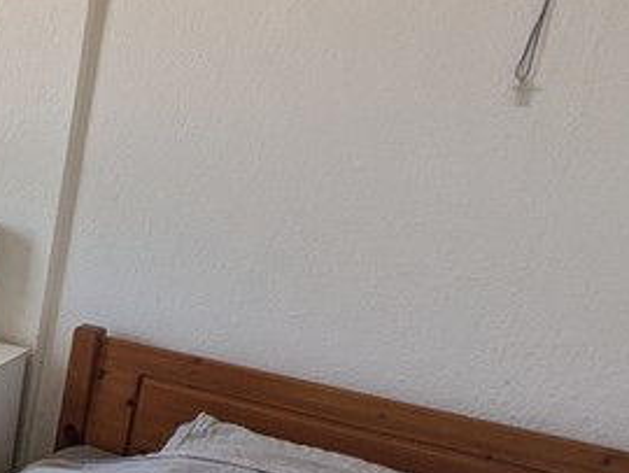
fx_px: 964
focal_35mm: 53
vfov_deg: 27.1
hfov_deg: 25.1
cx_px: -368
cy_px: 367
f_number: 2.2
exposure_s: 1/115
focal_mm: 1.83
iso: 51
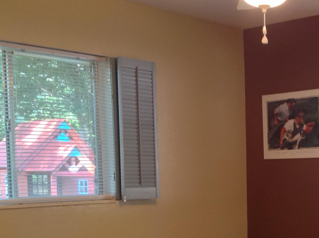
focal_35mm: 70
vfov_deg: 20.4
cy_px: 232
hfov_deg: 27.1
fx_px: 644
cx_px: 268
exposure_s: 1/15
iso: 160
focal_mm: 4.28
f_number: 2.4
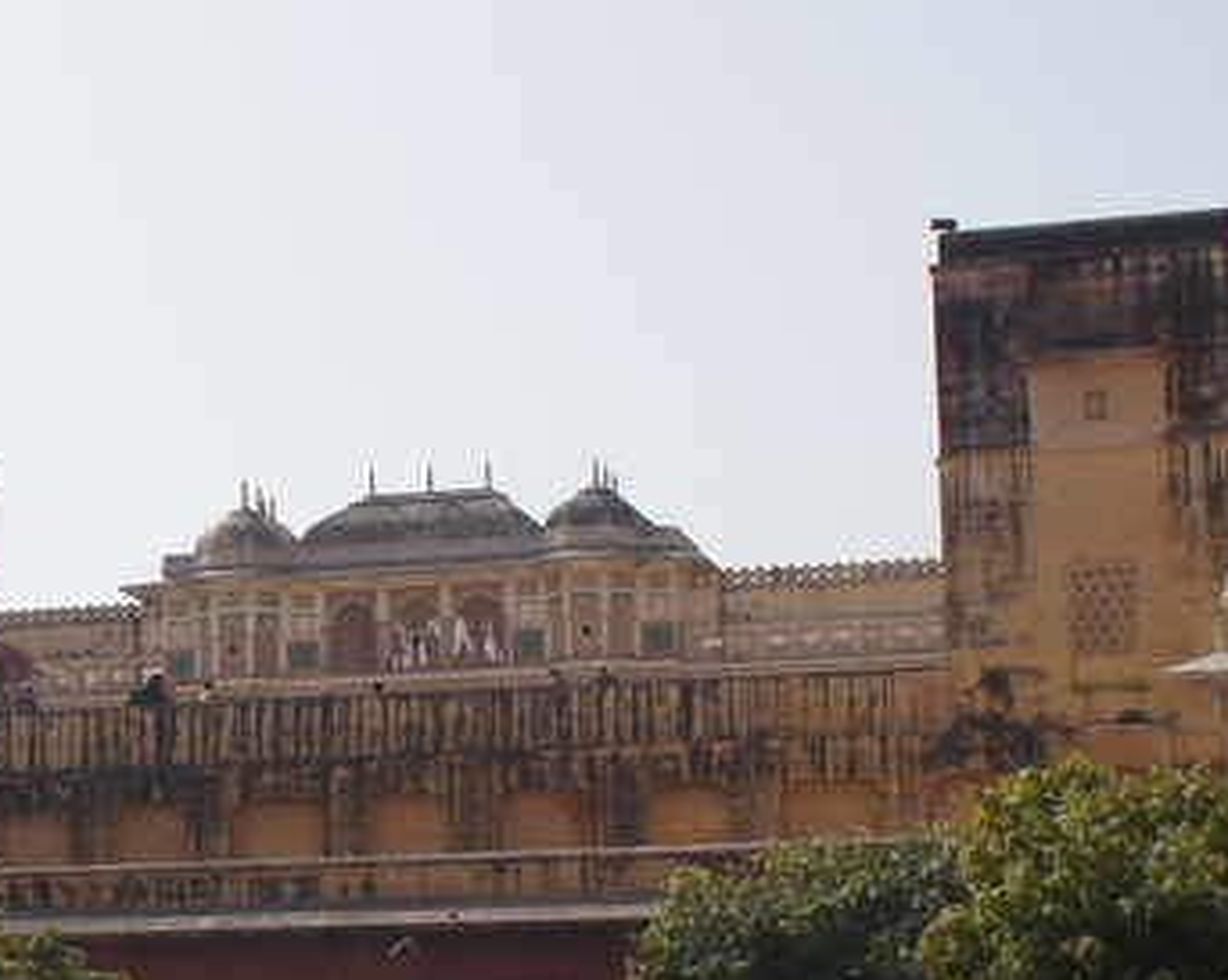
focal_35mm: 107
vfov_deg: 14.4
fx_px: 3885
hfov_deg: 17.6
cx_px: 11
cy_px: 592
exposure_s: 1/1000
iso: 200
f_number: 8
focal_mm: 18
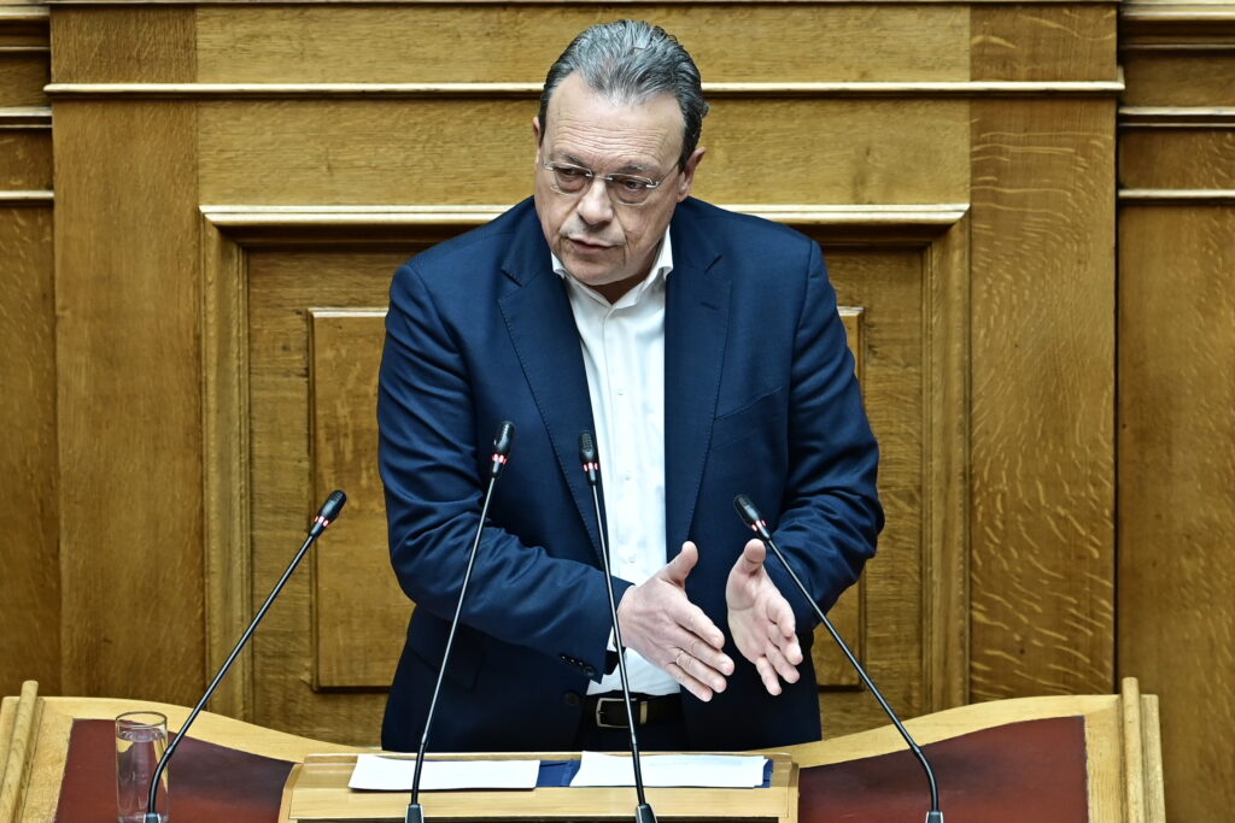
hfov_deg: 6.9
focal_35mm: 300
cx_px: 618
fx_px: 10292
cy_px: 412
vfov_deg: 4.6
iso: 1250
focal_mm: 200
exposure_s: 1/320
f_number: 3.5
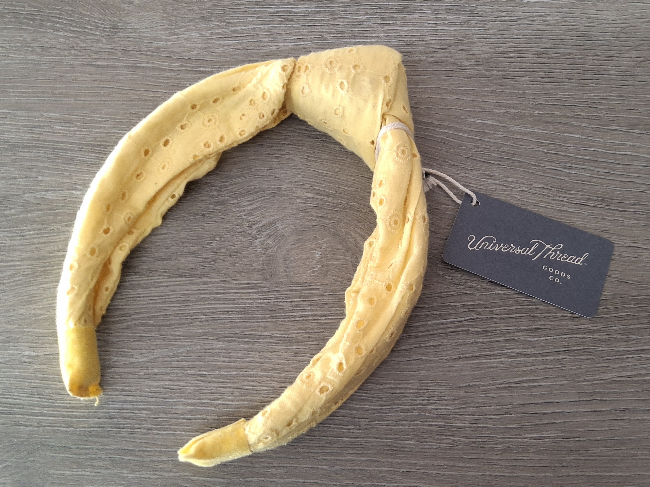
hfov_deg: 69.4
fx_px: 469
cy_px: 244
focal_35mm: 25
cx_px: 325
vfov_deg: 54.9
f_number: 2
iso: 200
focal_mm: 3.08
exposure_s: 1/40
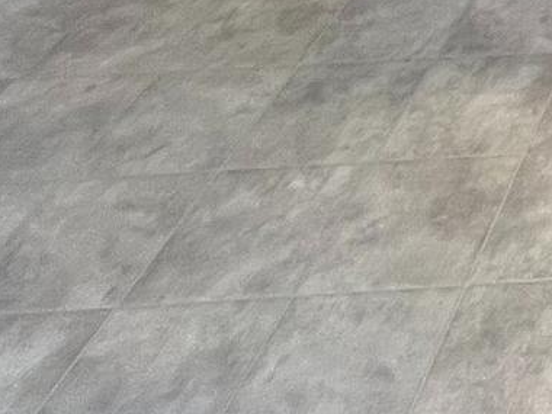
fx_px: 1116
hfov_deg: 19.3
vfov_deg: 13.2
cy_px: -667
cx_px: 1042
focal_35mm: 70
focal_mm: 1.57
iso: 100
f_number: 1.8
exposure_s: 1/120
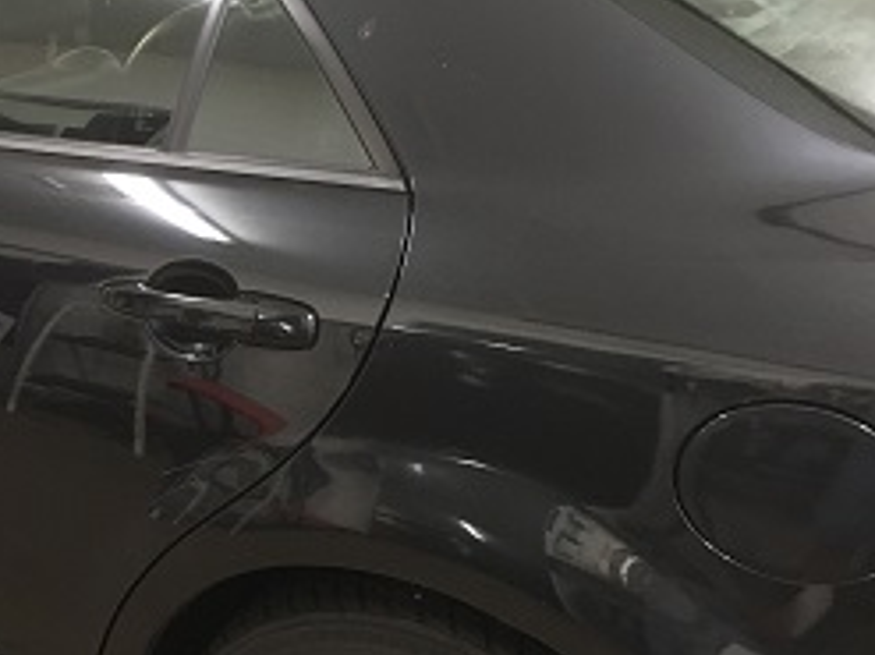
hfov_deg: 34.8
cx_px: 223
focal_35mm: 54
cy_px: 310
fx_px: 1364
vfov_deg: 27.0
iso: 200
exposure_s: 1/20
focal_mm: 4.15
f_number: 2.2
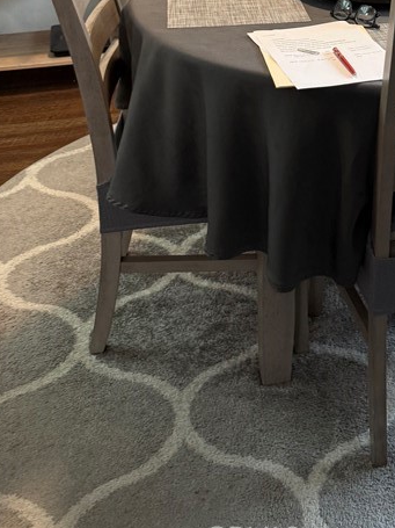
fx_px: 822
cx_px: 356
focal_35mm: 54
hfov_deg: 26.1
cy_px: -41
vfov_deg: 31.8
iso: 160
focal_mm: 6.76
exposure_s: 1/60
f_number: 1.78
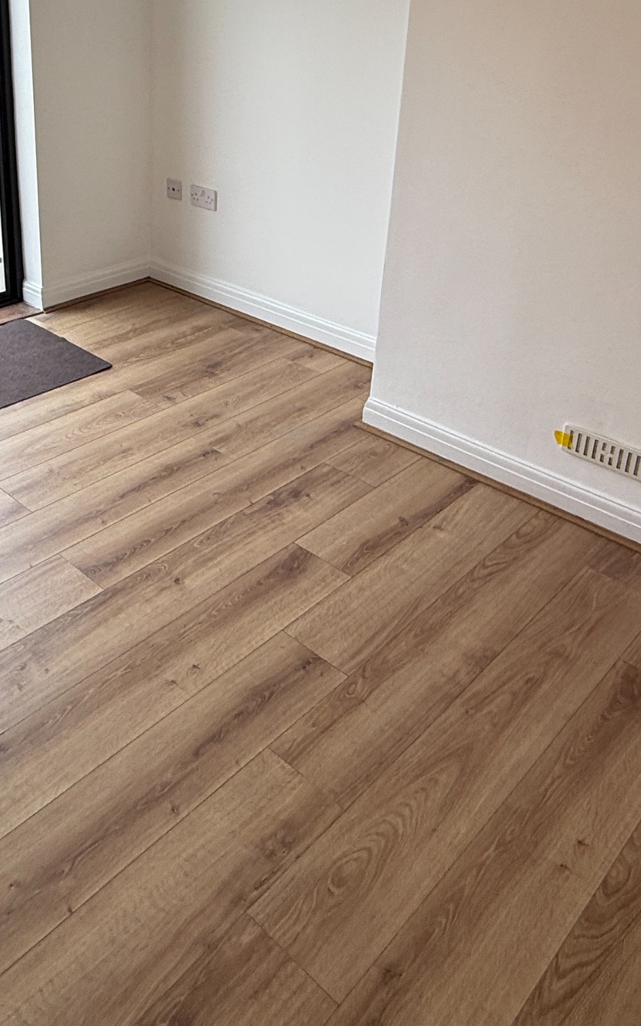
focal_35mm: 33
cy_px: 281
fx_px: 923
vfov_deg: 55.9
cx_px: 203
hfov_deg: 37.8
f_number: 2.2
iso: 50
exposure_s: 1/120
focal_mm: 2.22
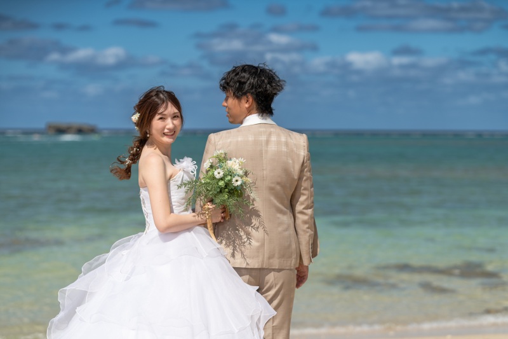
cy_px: 170
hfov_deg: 21.5
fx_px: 1340
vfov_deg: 14.4
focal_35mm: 95
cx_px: 254
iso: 50
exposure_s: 1/2000
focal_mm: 95
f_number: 3.2
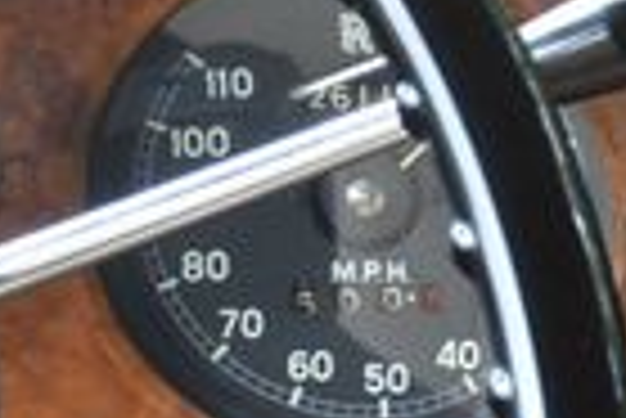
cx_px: 1333
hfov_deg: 7.1
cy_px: 292
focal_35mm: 277
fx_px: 4822
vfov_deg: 5.0
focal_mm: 40
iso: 800
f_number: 6.3
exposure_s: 1/160
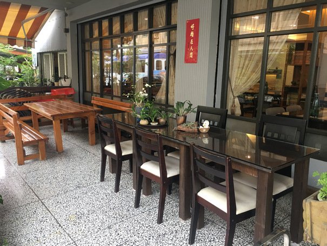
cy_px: 123
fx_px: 274
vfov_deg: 48.2
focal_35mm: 29
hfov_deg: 61.6
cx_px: 164
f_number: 2.2
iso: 25
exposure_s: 1/15
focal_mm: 4.15
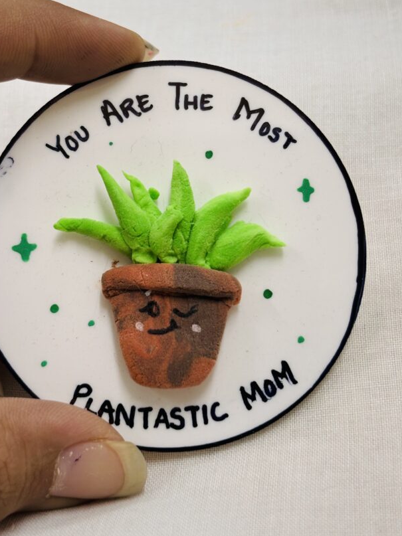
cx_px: 173
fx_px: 1022
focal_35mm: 66
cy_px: 232
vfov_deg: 29.4
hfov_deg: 22.2
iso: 50
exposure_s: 1/50
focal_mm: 5.96
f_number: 1.6
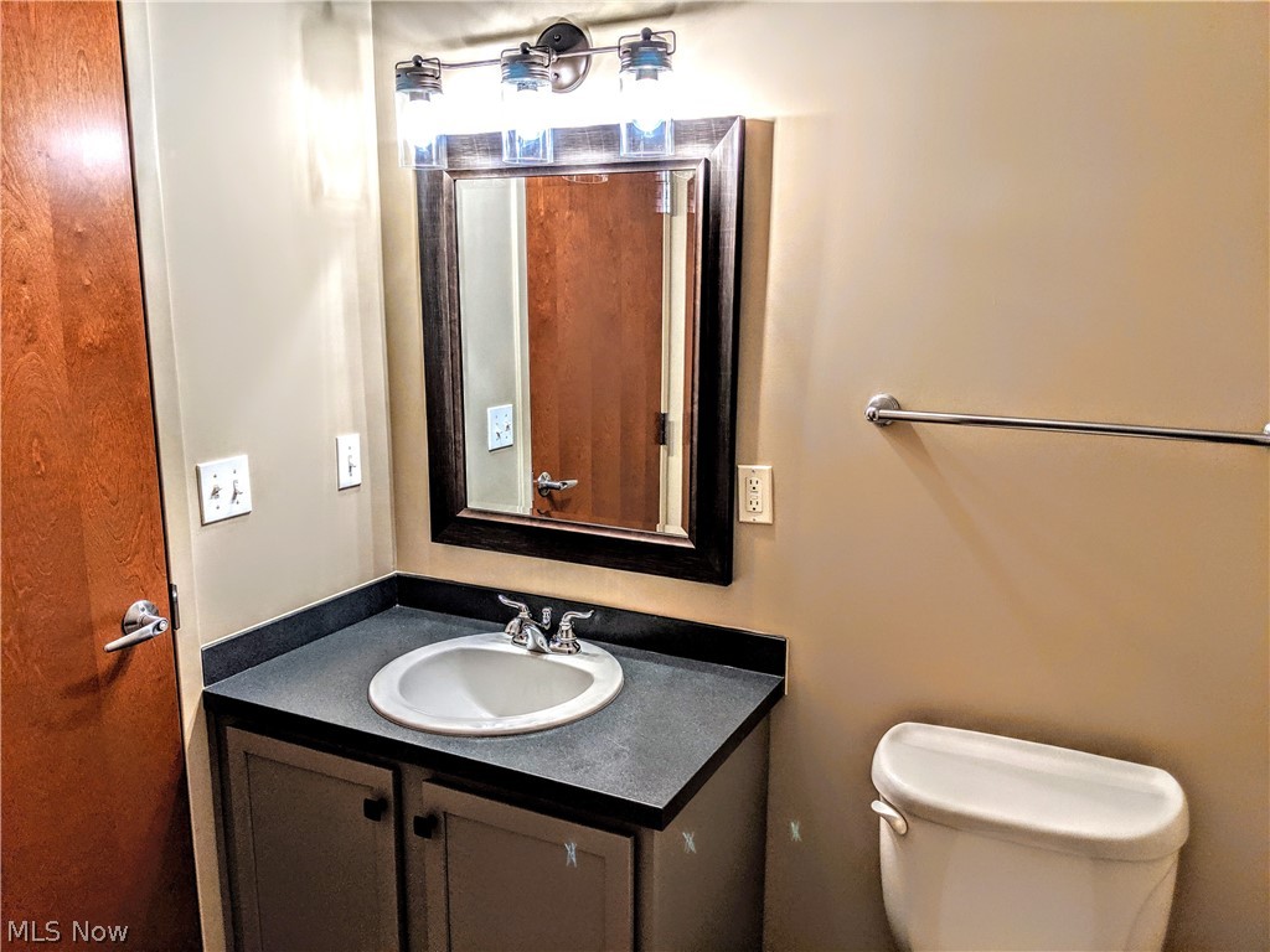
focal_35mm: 27
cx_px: 635
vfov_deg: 51.4
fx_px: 991
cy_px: 476
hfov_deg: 65.3
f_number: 1.8
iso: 88
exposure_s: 1/120
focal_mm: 4.44
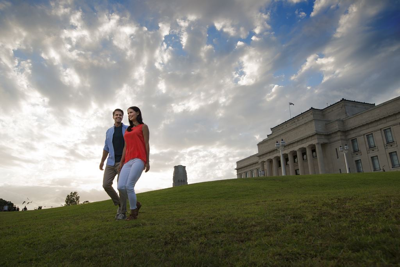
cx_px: 200
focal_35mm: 24
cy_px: 134
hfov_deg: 73.7
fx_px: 267
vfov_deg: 53.1
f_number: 7.1
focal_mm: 24
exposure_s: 1/250
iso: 160
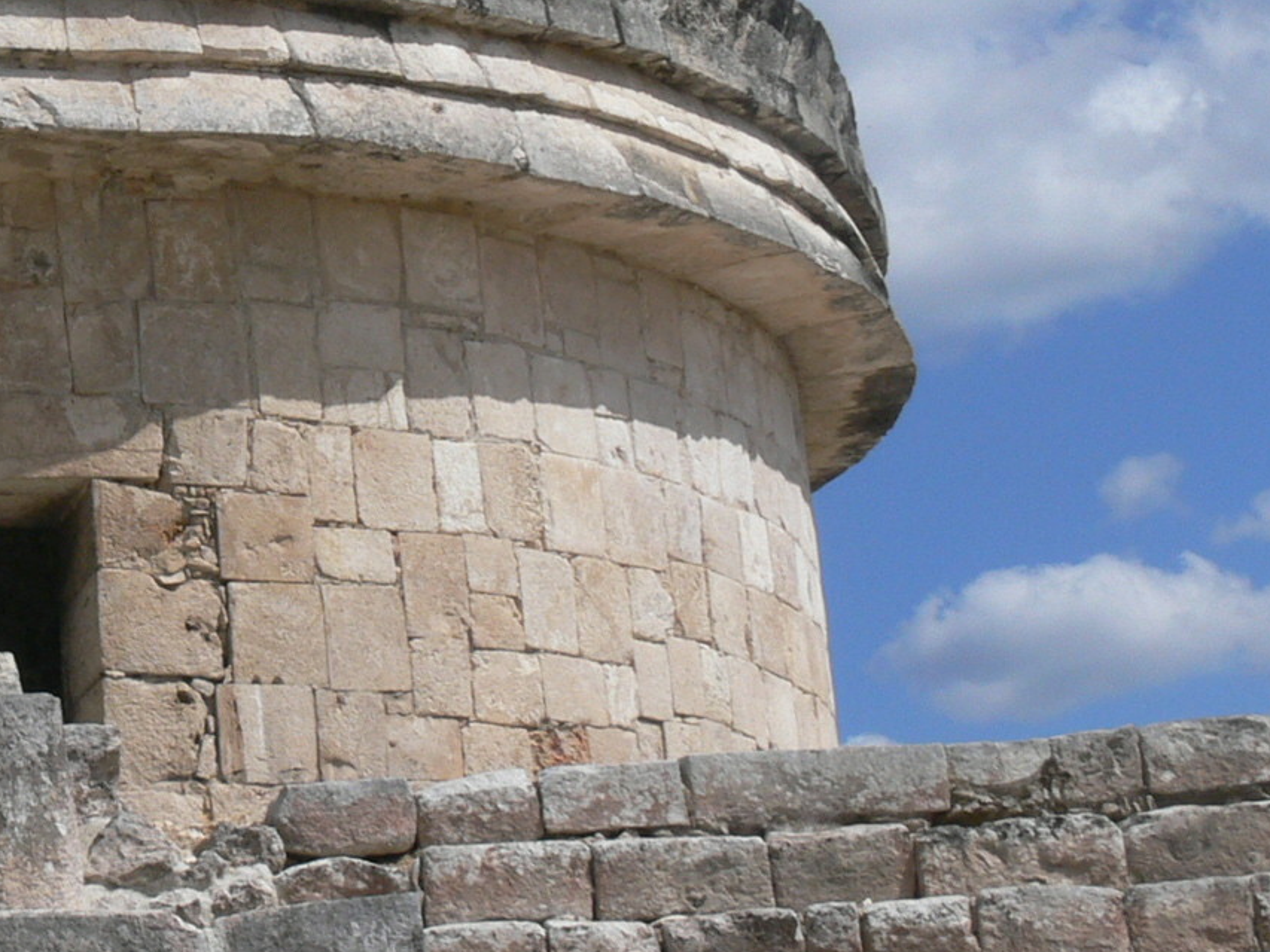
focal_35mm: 105
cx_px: -223
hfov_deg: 17.9
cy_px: 210
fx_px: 3853
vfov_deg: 14.0
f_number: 7.1
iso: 80
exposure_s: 1/500
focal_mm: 7.4
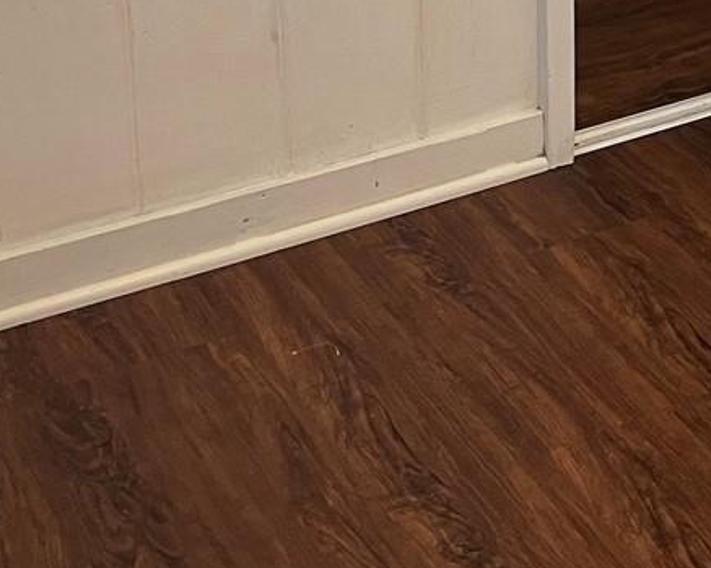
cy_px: -321
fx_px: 1956
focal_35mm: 93
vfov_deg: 15.1
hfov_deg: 19.1
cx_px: 926
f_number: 1.6
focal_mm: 4.2
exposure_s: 1/60
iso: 80
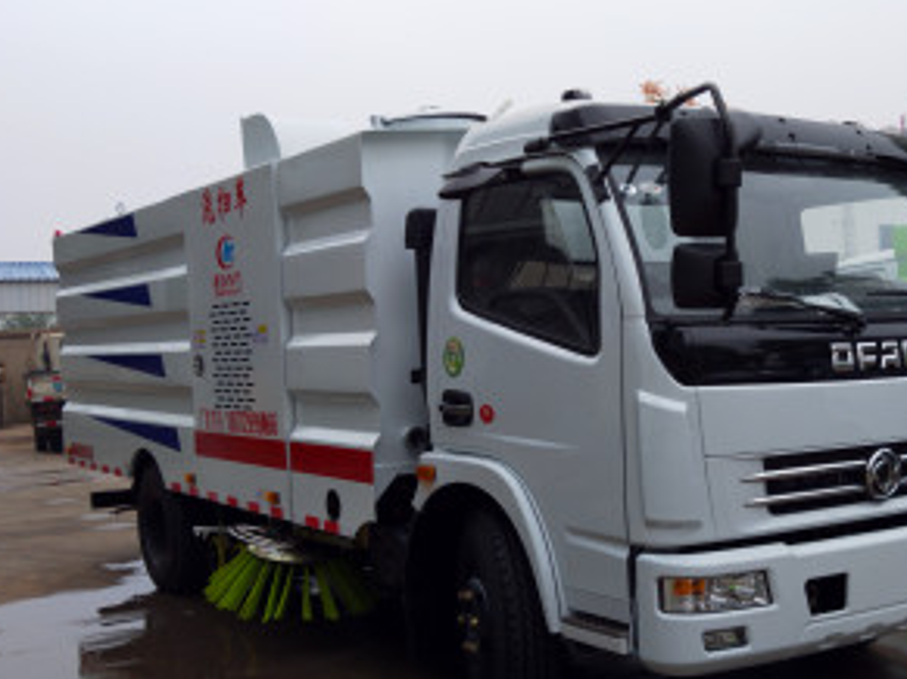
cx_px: 586
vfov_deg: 33.5
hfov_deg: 43.4
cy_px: 397
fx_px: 1126
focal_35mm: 43
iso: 112
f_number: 1.7
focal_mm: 4.28
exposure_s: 1/108
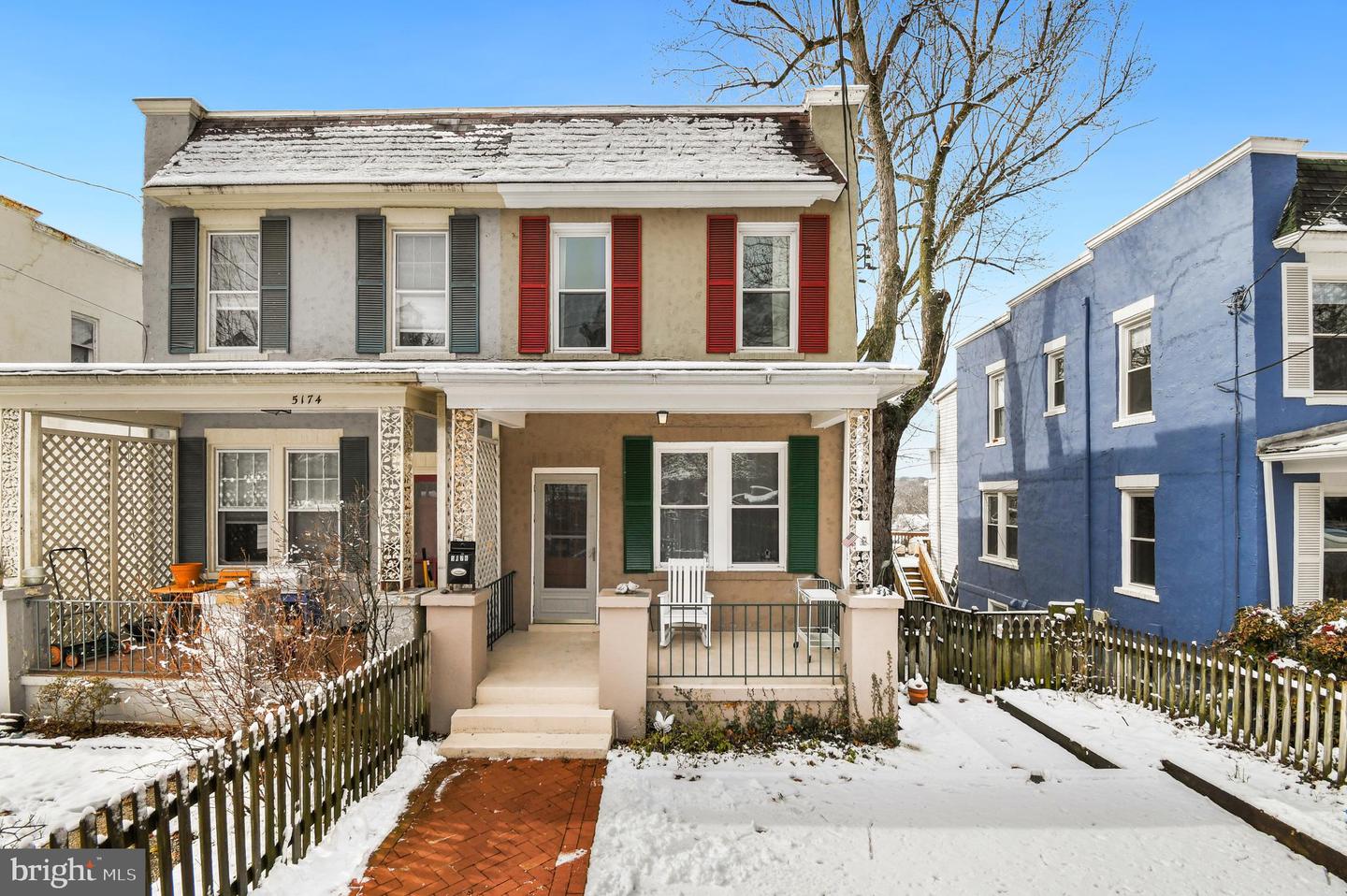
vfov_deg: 77.2
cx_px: 674
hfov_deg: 100.4
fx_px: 561
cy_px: 448
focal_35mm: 15
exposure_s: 1/320
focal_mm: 10
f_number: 9
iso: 200
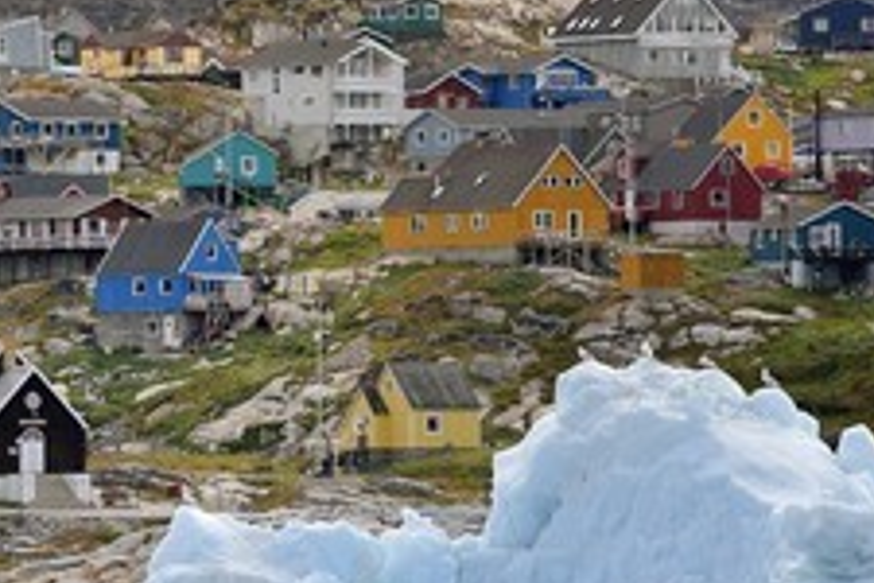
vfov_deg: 2.6
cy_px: 280
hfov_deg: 3.9
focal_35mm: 522
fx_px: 12672
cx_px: 301
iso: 400
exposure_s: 1/800
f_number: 7.1
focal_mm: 280
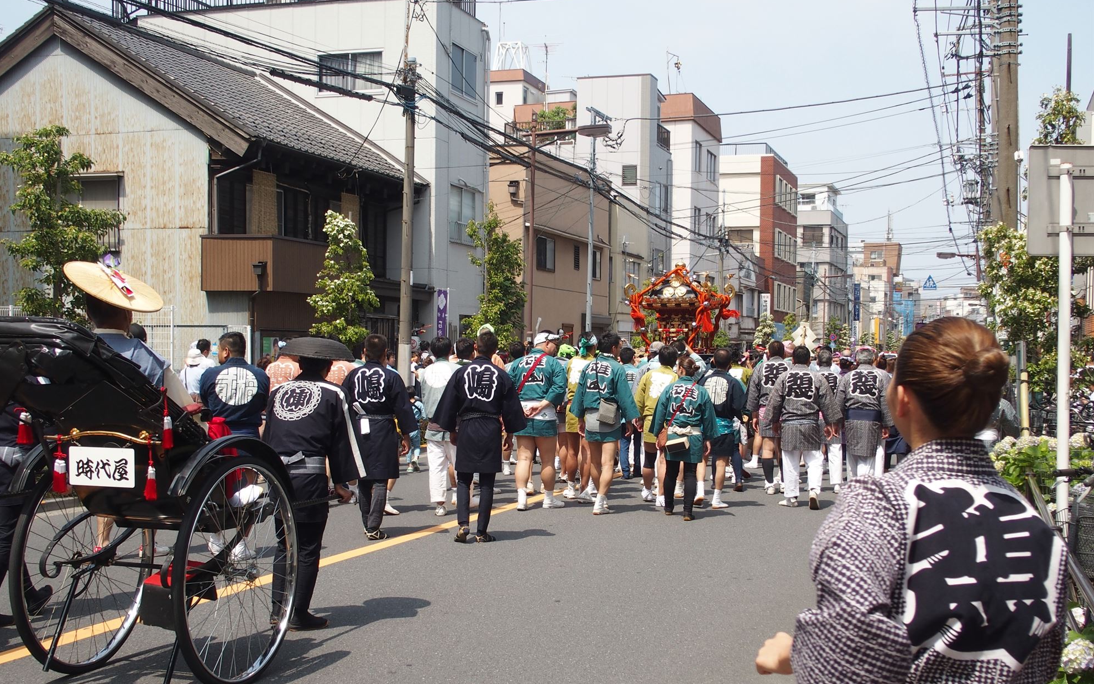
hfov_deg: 44.4
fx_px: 1342
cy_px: 400
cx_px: 542
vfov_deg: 28.5
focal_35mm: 45
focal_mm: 9
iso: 100
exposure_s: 1/800
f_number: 3.5
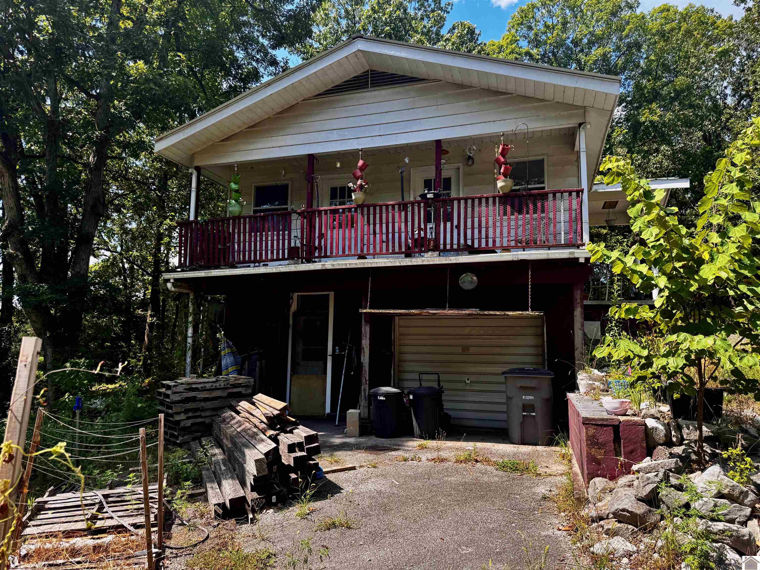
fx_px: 527
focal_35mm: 24
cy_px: 285
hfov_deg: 71.6
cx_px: 380
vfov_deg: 56.8
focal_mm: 6.76
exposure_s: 1/1366
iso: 80
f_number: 1.78
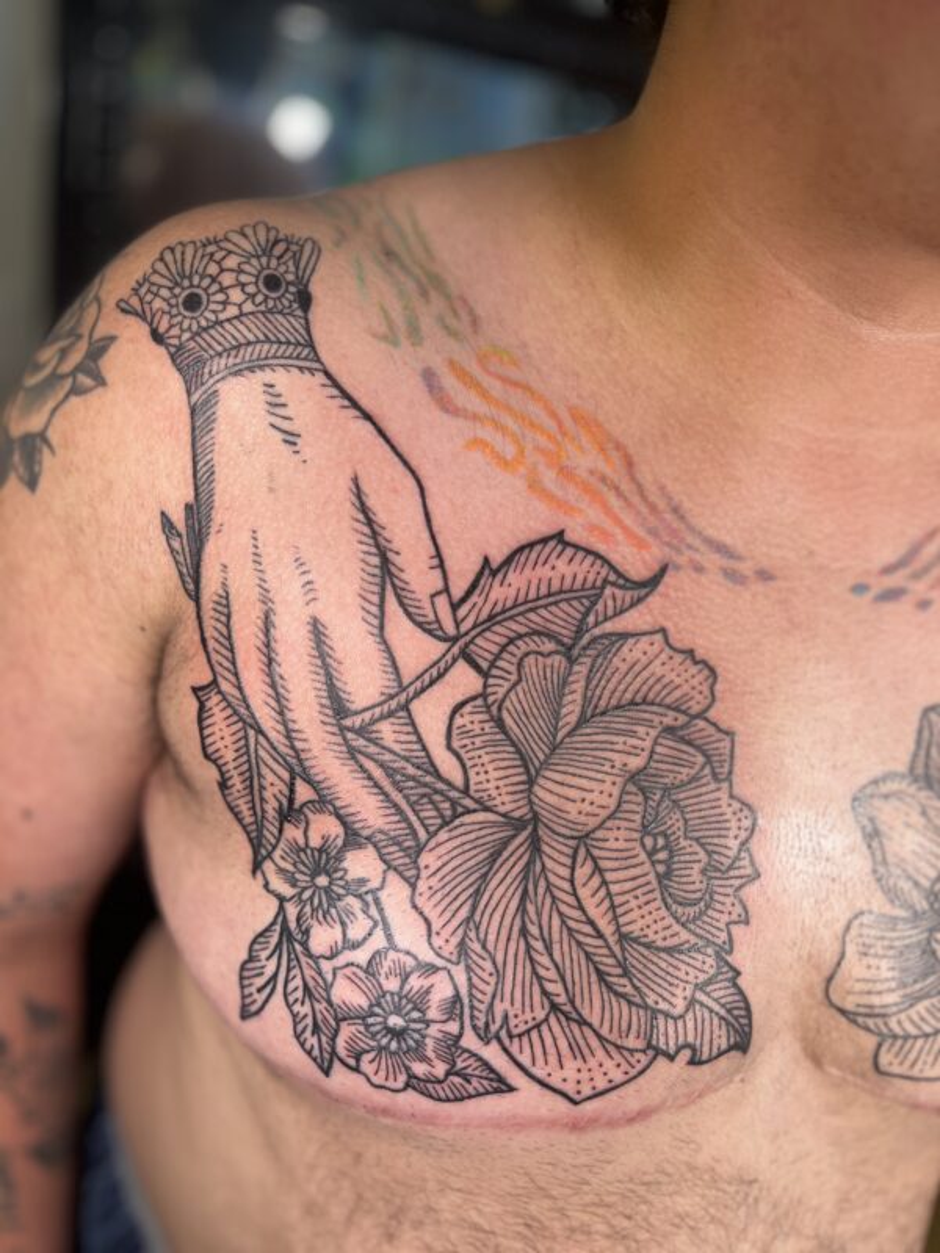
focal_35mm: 26
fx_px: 941
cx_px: 470
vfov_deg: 67.3
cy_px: 626
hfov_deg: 53.1
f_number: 1.6
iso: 32
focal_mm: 5.1
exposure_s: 1/120
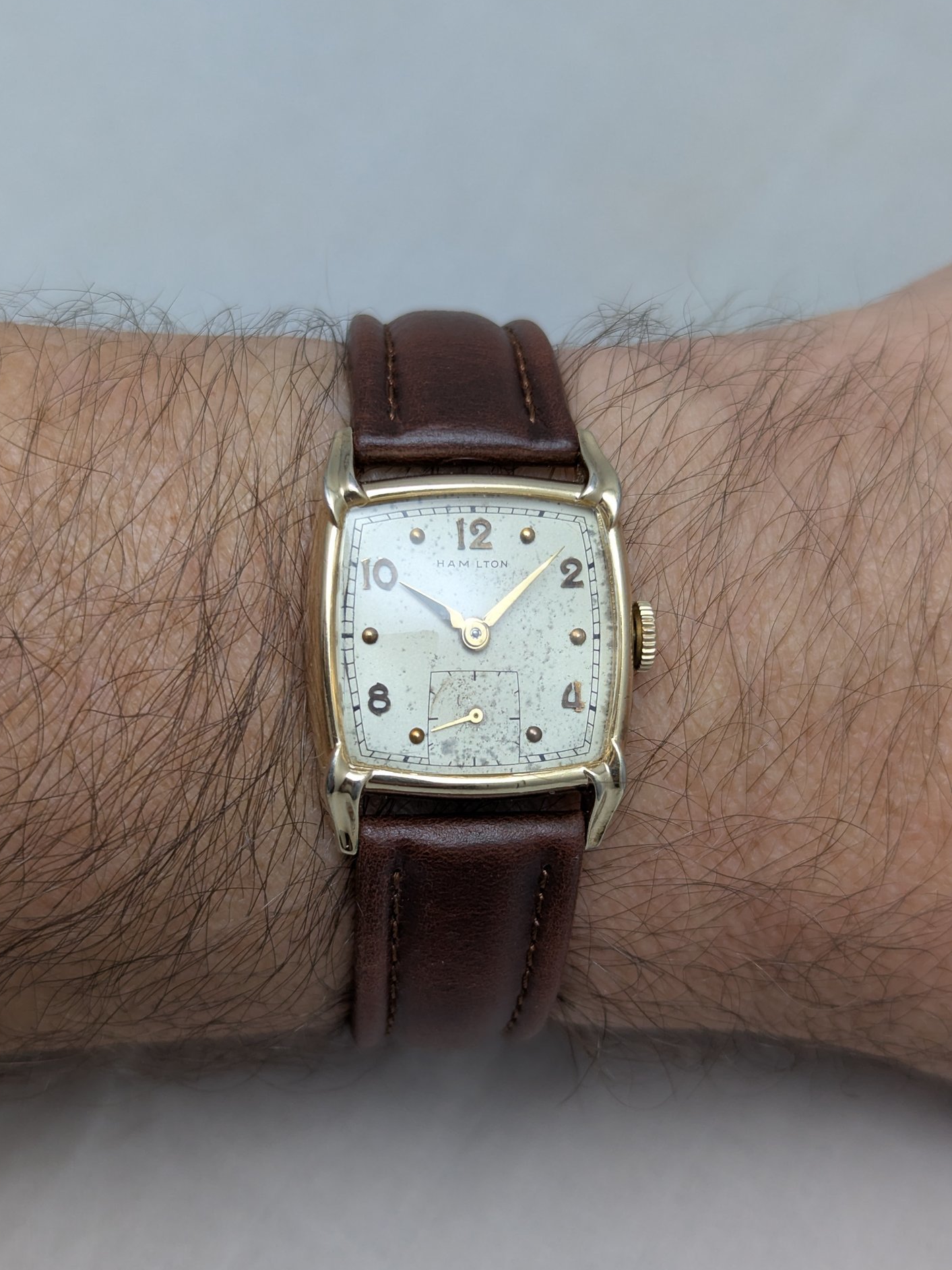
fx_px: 1797
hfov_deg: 29.7
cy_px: 638
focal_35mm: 49
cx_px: 466
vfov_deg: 38.9
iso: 57
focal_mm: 6.81
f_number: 1.85
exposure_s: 1/120
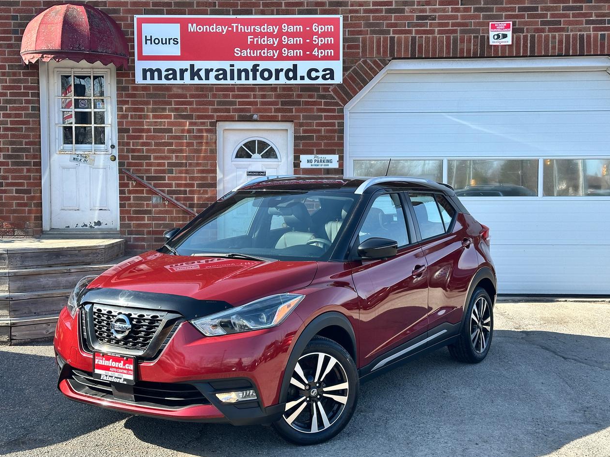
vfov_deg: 29.7
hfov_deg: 38.9
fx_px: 863
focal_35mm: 49
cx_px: 302
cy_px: 231
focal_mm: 6.86
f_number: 1.78
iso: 64
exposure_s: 1/1199
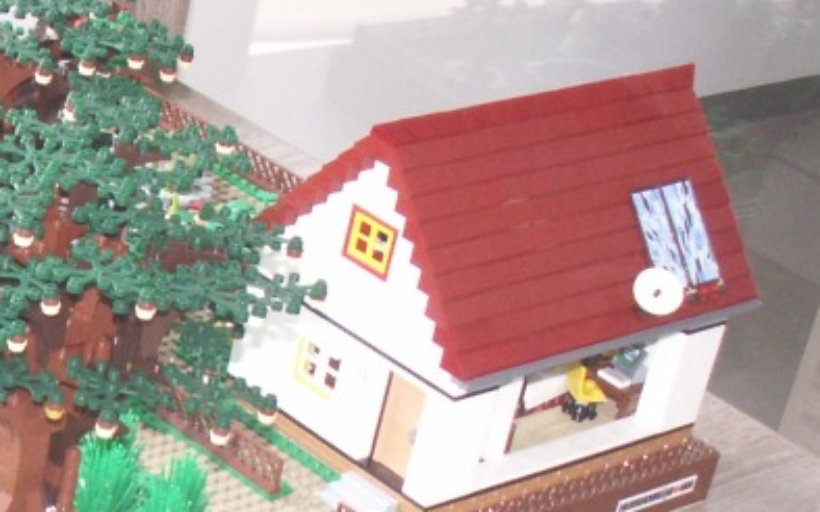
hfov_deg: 17.3
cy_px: 491
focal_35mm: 113
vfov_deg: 11.5
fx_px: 2525
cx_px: -254
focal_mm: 5.86
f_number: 2.8
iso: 100
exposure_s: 1/60
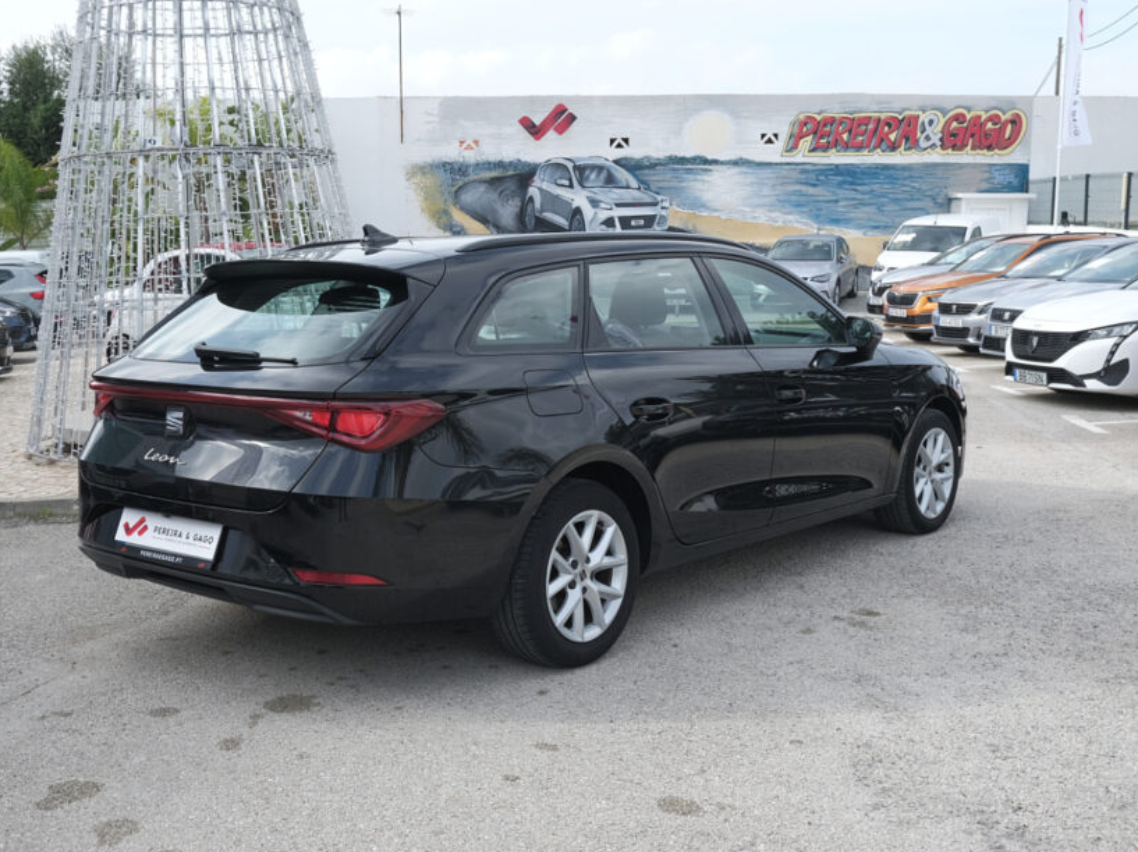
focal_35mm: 41
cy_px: 448
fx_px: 1347
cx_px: 520
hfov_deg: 45.7
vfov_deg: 35.1
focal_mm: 22.8
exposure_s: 1/100
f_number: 9
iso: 160
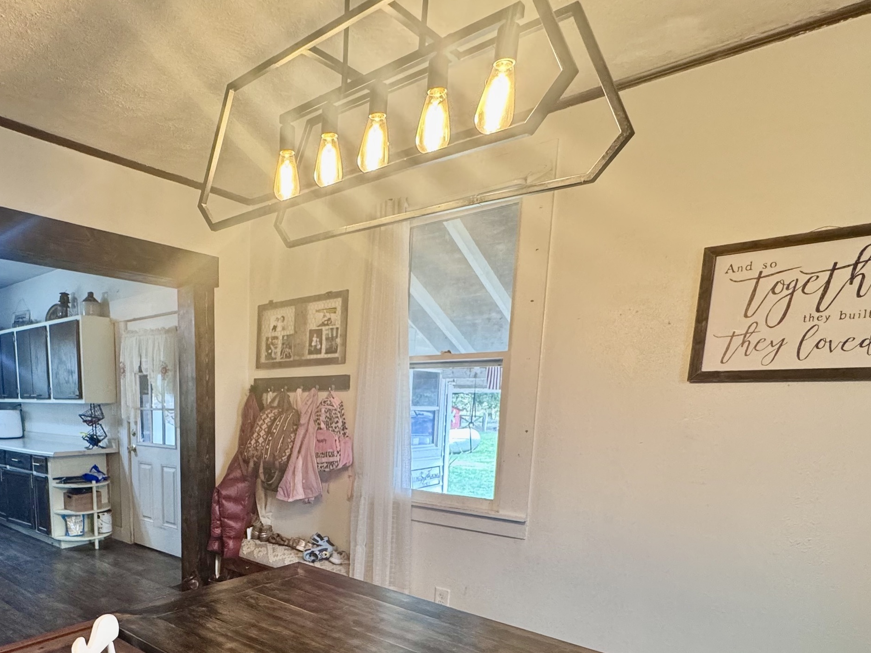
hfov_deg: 70.6
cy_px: 489
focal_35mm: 23
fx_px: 579
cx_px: 256
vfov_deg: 56.0
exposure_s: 1/60
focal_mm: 2.22
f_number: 2.2
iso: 250
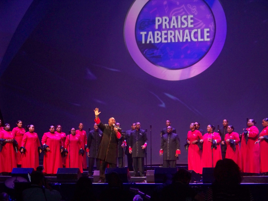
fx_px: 604
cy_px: 100
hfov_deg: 25.0
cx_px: 134
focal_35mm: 78
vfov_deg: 18.9
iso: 400
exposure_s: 1/30
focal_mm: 13.2
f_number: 3.2
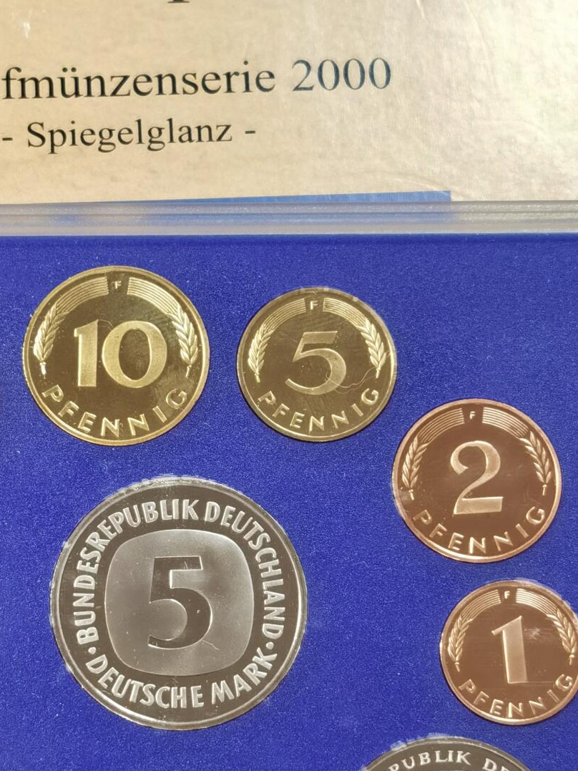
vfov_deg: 16.8
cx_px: 166
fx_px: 2604
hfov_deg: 12.6
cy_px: 507
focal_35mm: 117
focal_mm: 5.56
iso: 100
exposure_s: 1/100
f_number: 1.6
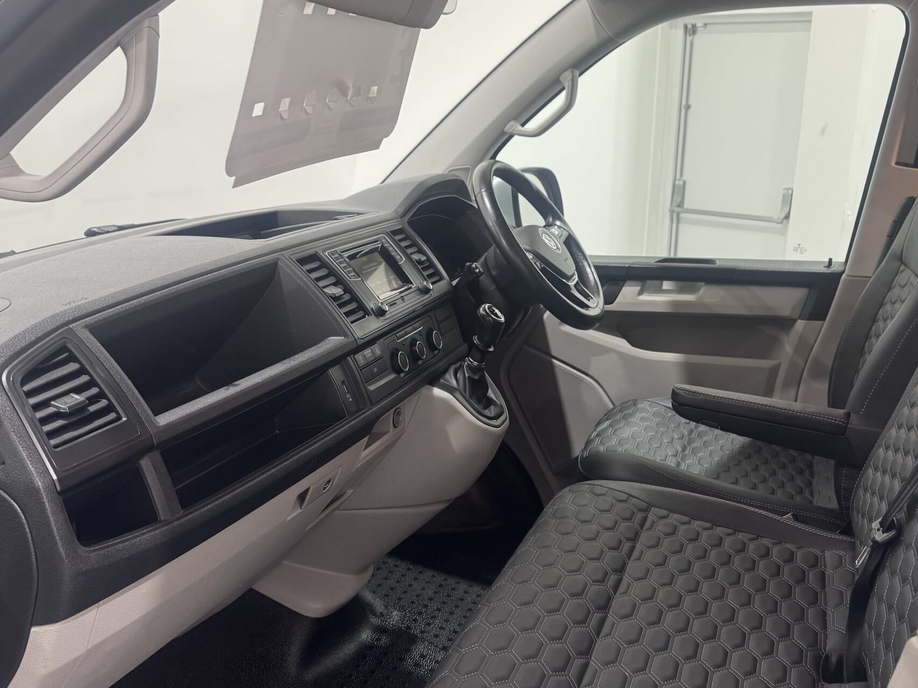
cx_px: 533
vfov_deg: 39.5
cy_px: 402
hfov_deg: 51.1
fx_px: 955
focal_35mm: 36
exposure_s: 1/50
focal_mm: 6.76
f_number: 1.78
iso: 160
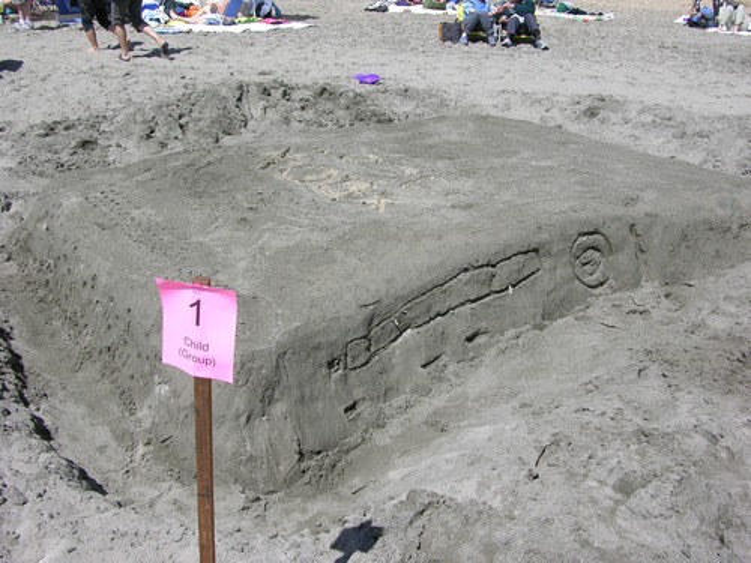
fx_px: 759
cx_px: 376
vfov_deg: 40.7
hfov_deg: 52.6
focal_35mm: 35
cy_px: 282
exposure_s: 1/210
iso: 50
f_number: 6.3
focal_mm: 8.9
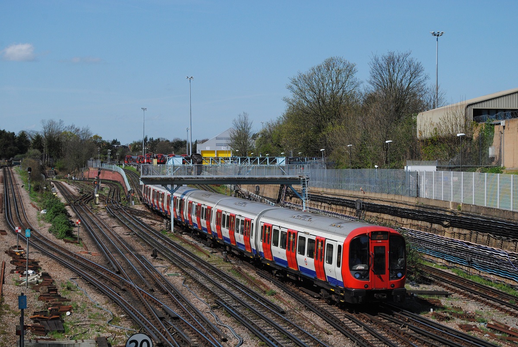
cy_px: 174
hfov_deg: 24.6
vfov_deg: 16.6
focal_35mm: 82
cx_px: 259
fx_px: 1188
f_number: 9
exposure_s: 1/1600
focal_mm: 55
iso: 400
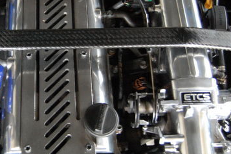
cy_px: 53
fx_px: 397
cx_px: 54
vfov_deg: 21.8
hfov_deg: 31.8
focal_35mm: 62
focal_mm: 23
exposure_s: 1/2.5
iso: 1600
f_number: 3.8
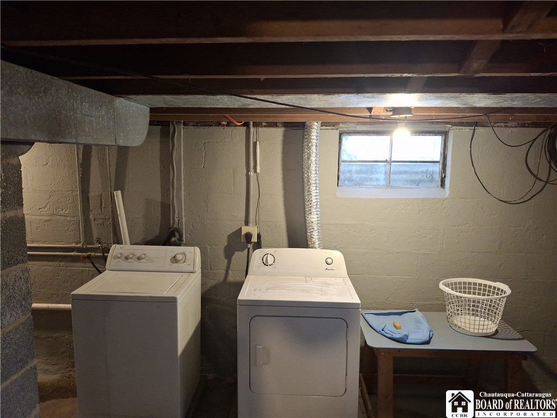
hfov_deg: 69.4
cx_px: 278
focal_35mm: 25
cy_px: 209
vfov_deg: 54.9
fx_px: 402
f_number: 1.8
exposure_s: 1/60
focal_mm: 4.69
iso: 200
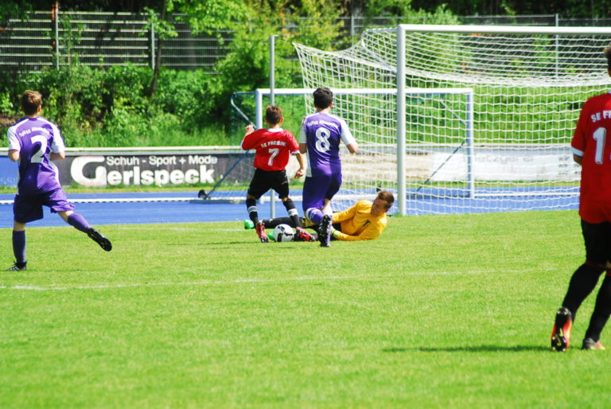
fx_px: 3823
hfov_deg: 9.1
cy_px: 204
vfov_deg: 6.1
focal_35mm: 225
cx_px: 306
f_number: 4.5
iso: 160
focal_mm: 150
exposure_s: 1/500
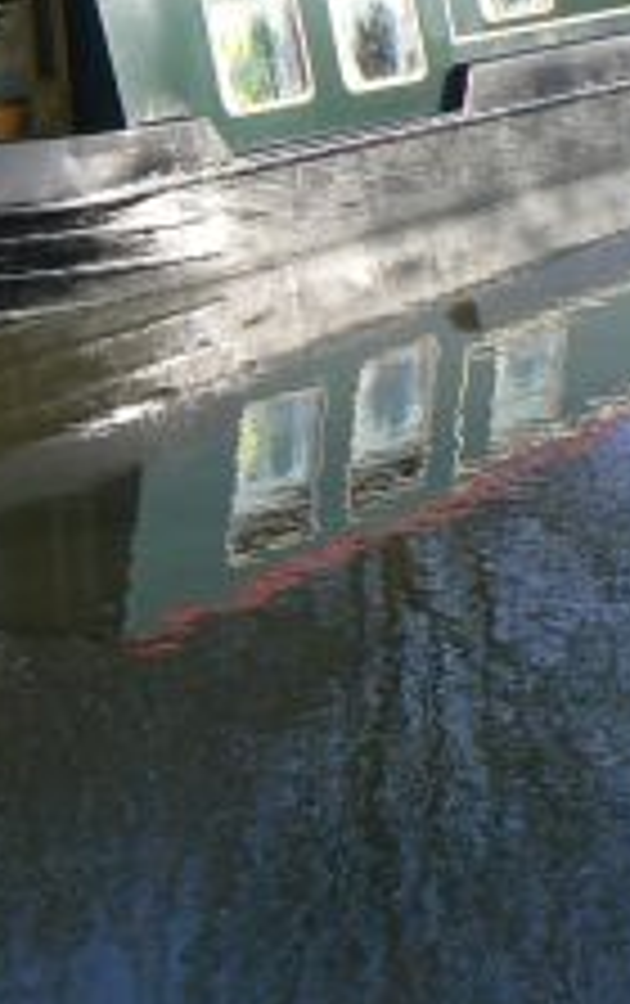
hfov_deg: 10.0
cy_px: 122
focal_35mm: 131
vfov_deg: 15.8
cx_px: 310
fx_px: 3587
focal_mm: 7.7
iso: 80
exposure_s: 1/160
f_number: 5.6
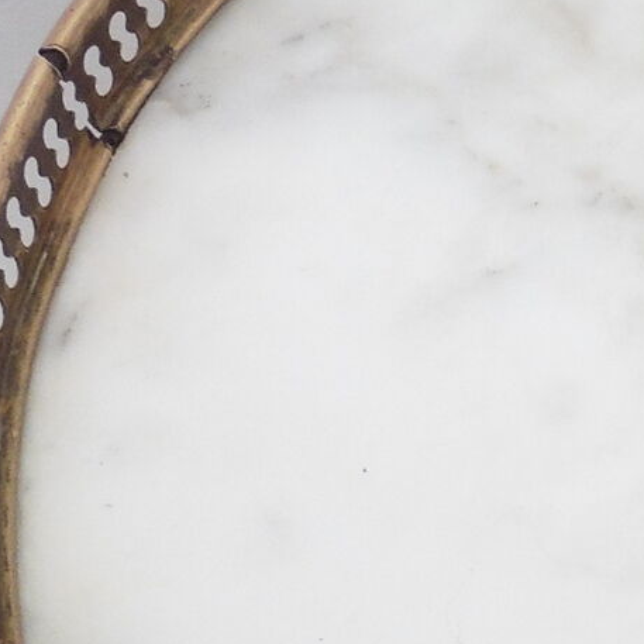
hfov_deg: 16.5
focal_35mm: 95
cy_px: 469
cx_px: 1001
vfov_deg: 18.2
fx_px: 2000
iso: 200
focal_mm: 4.3
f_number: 3.3
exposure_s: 1/60
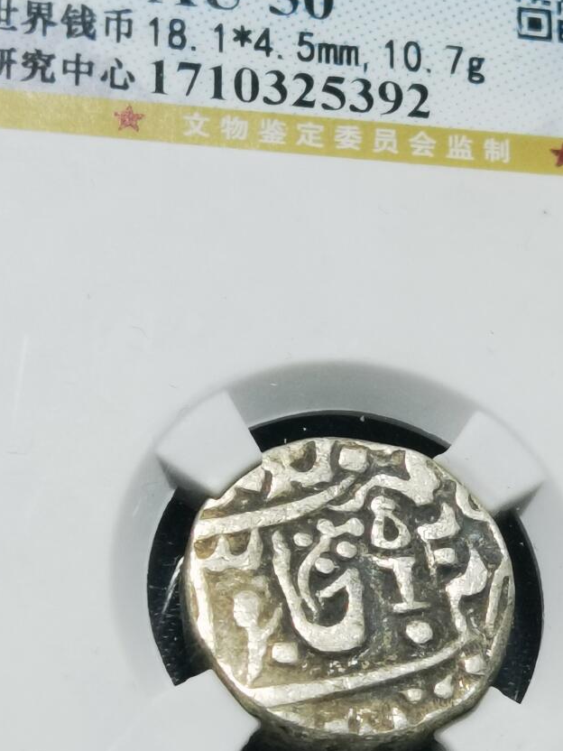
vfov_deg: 13.6
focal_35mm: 145
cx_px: 352
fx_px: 3144
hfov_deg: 10.2
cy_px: 486
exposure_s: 1/100
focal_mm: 6.67
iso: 100
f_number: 1.9
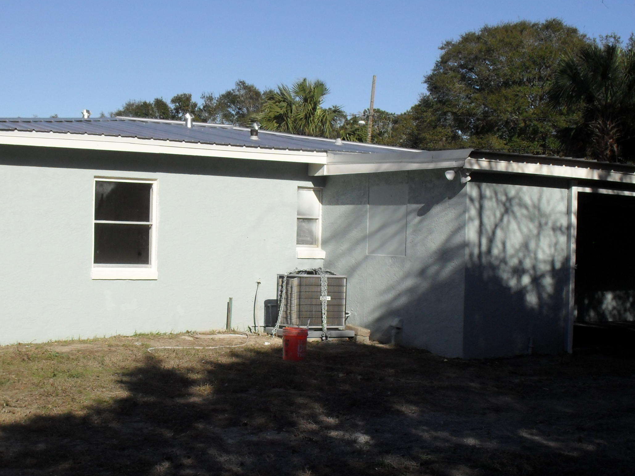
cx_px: 300
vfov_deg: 28.5
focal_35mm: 51
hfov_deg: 37.5
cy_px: 294
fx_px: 935
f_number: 8.4
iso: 100
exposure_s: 1/250
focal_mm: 6.3
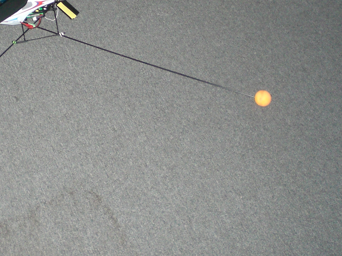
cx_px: 55
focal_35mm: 71
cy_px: 33
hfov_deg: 26.7
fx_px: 701
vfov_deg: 20.4
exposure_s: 1/60
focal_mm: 6.3
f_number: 3.1
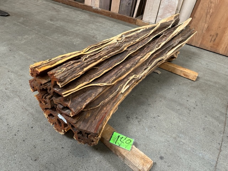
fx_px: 158
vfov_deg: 56.8
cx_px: 114
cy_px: 86
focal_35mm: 24
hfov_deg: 71.6
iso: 200
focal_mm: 6.86
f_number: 1.78
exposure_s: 1/120
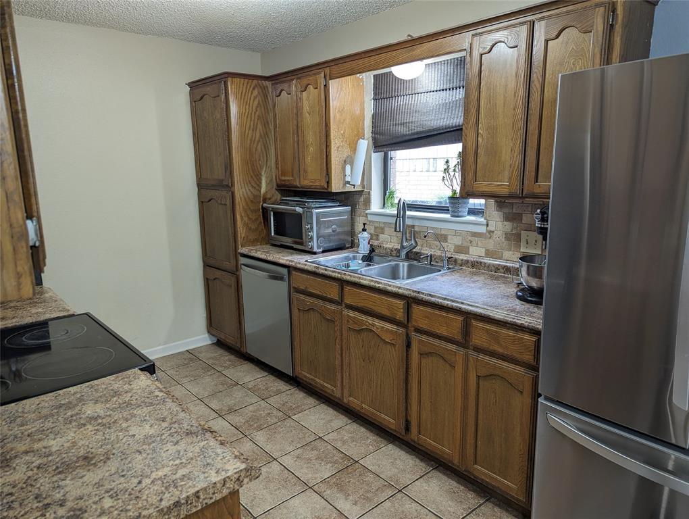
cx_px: 344
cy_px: 260
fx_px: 478
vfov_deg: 56.9
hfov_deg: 71.5
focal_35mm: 24
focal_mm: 6.81
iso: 77
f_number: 1.85
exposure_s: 1/60
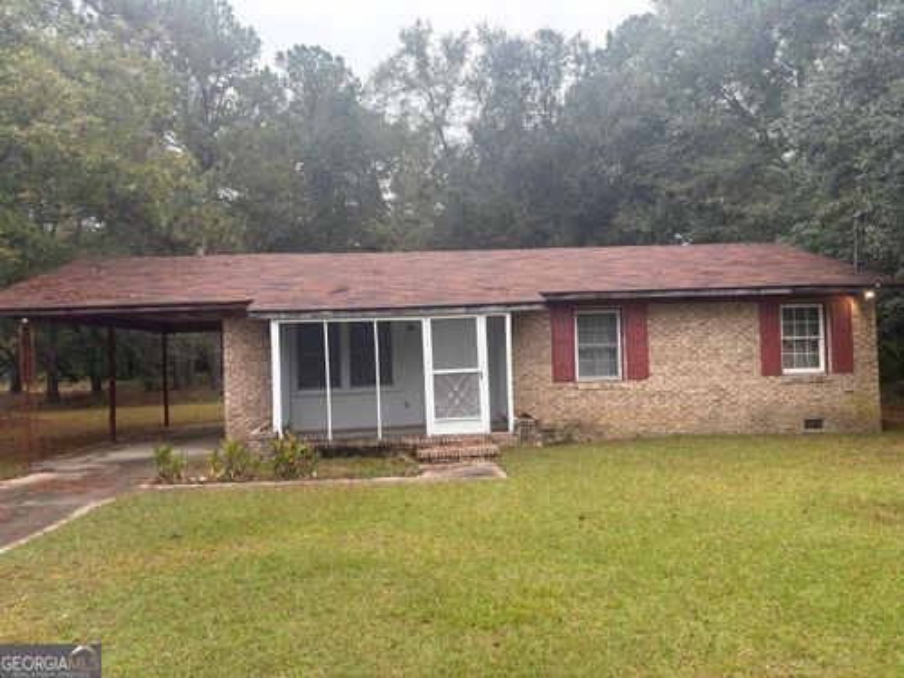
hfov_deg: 67.3
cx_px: 452
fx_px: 679
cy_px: 339
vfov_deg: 53.1
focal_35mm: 26
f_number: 1.6
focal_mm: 5.96
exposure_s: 1/241
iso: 64
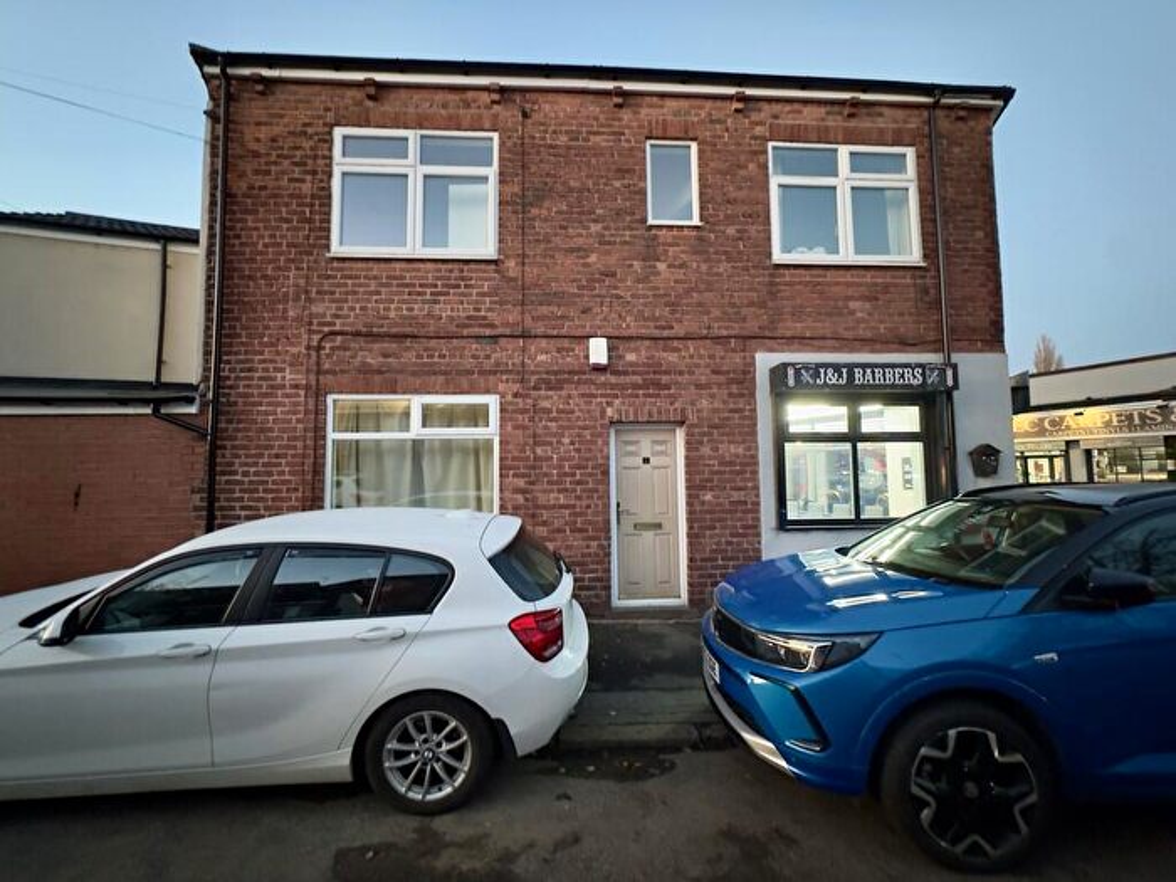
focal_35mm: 14
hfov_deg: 102.1
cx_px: 588
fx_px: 476
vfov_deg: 85.7
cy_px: 441
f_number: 2.2
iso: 1000
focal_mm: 2.22
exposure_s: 1/33
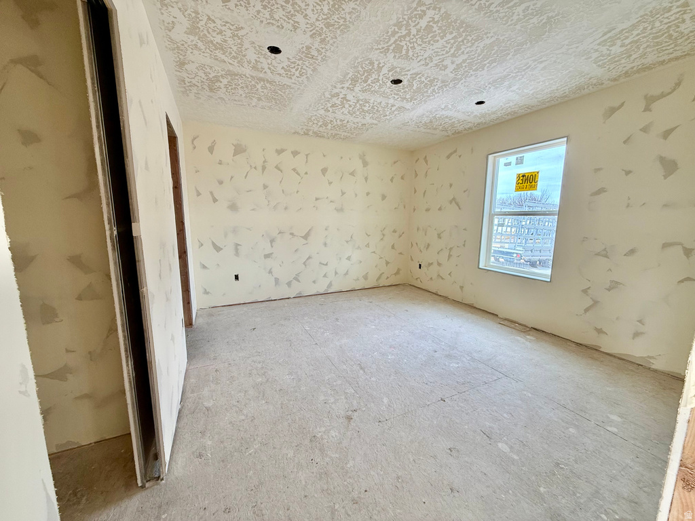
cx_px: 348
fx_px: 281
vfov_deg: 85.7
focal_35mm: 14
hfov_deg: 102.1
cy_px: 260
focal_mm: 2.22
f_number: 2.2
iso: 80
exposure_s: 1/99
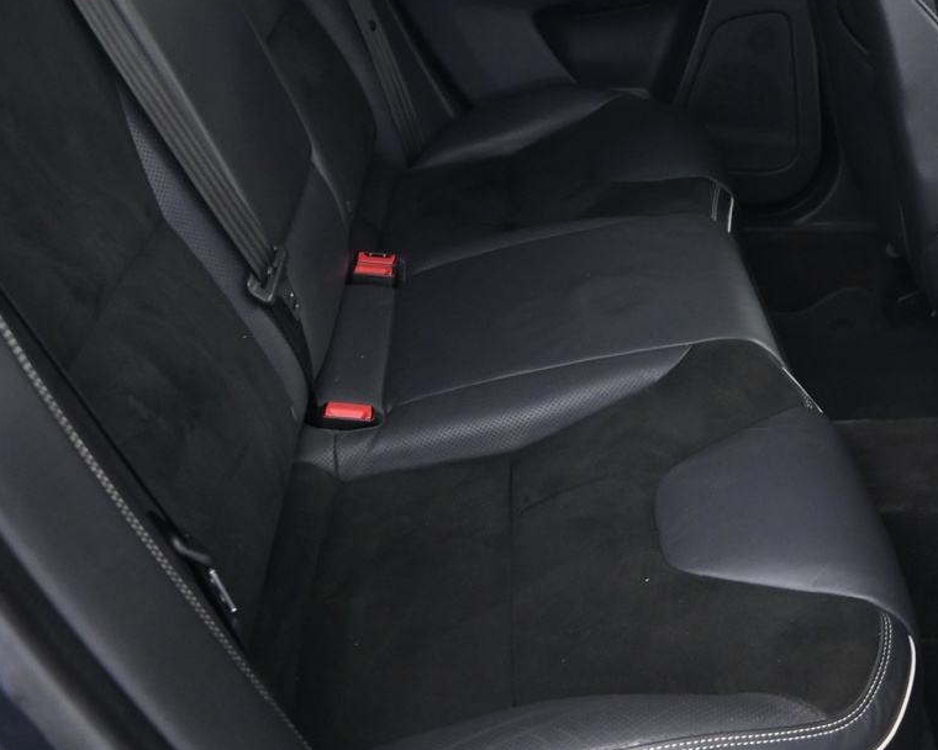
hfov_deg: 38.5
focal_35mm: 48
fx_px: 1333
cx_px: 602
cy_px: 165
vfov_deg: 30.8
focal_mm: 16
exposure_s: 1/3
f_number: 3.5
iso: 1600
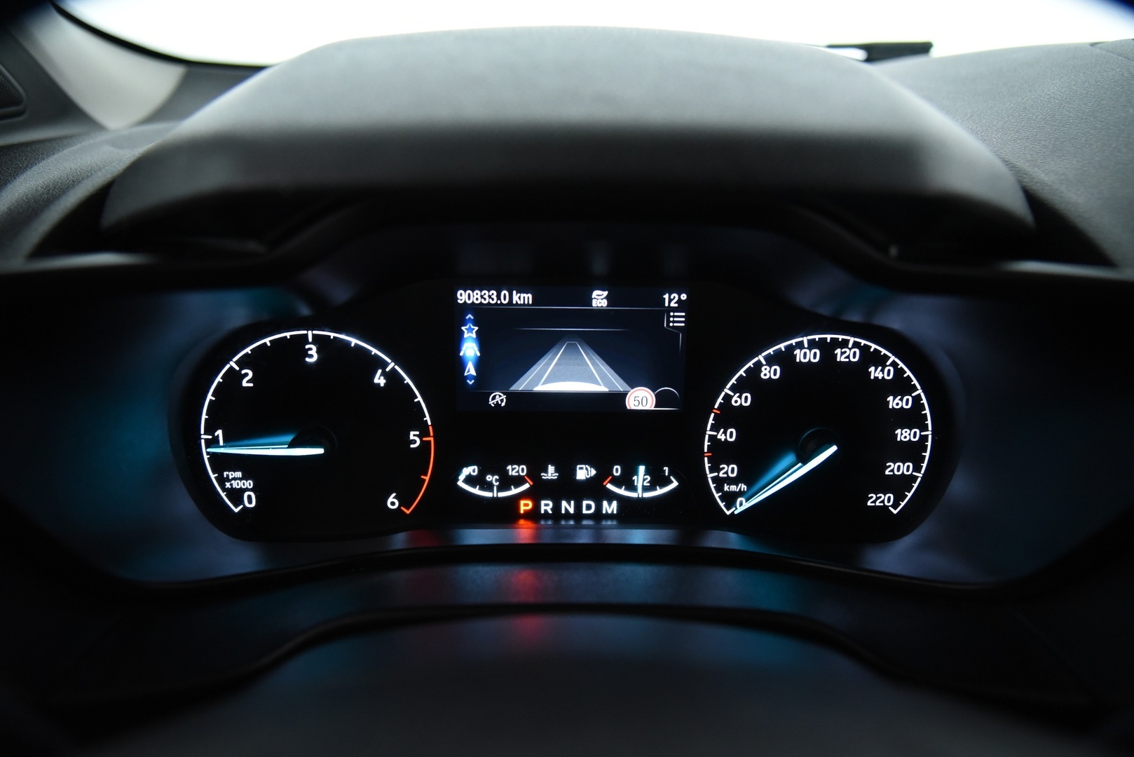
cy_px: 378
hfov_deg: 61.9
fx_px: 945
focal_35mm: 30
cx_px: 567
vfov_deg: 43.6
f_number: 4
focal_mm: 30
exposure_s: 1/40
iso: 4000
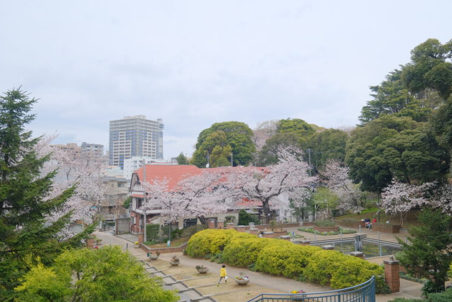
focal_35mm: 28
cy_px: 156
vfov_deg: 46.4
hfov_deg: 65.3
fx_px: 352
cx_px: 246
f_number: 5.6
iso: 640
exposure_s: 1/480
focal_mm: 16.6
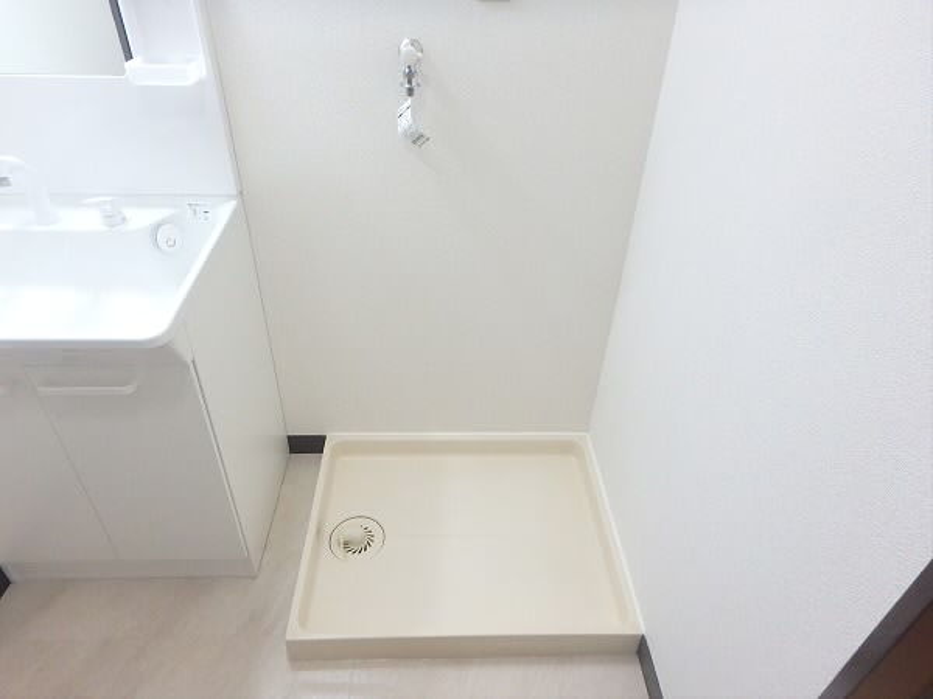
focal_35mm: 21
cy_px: 350
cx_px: 466
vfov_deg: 63.4
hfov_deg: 79.0
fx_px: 566
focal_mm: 3.7
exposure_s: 1/60
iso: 800
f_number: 3.5
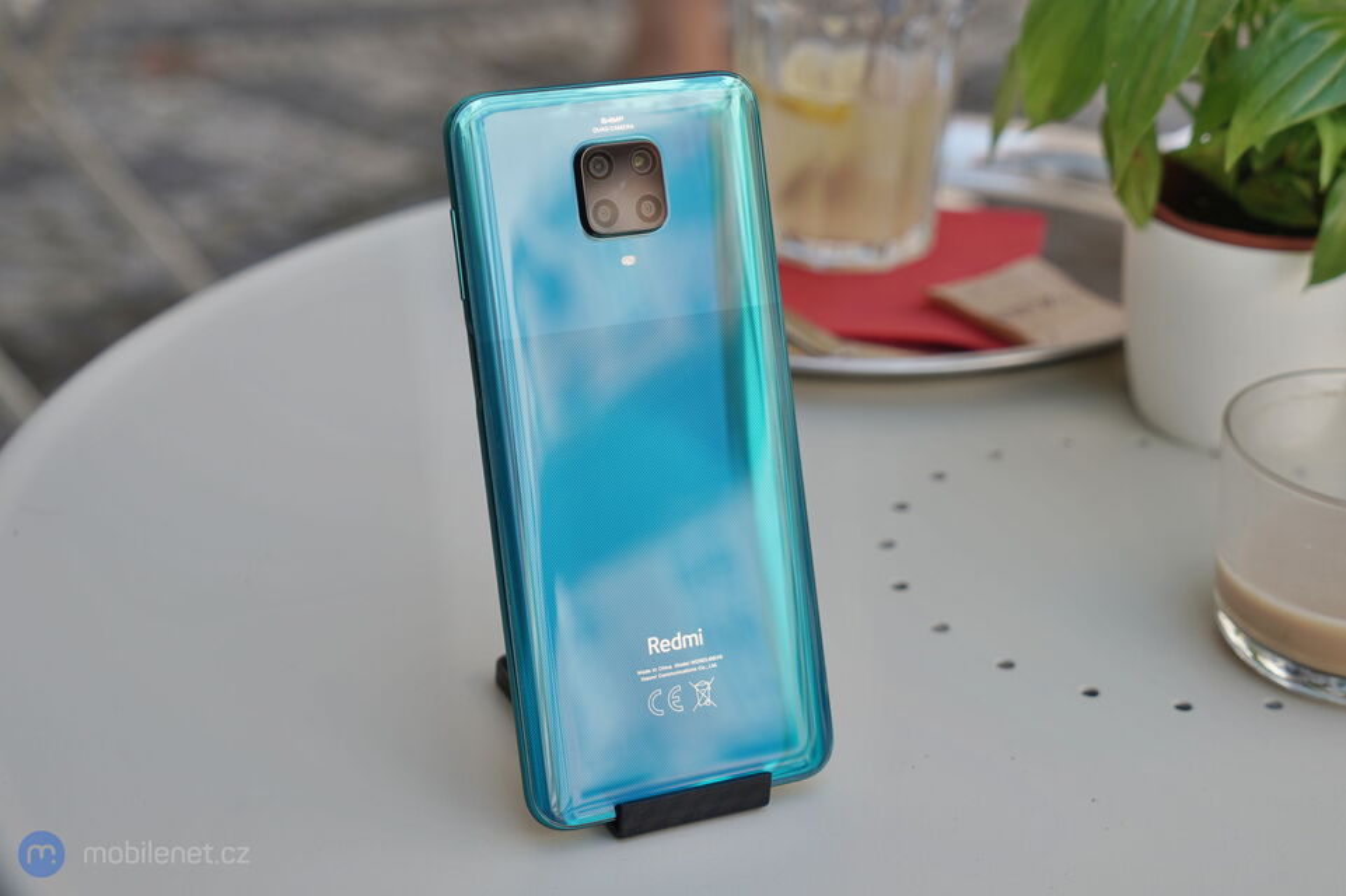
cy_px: 448
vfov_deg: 23.8
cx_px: 673
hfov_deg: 35.1
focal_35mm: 57
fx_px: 2130
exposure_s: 1/160
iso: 100
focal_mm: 57
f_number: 5
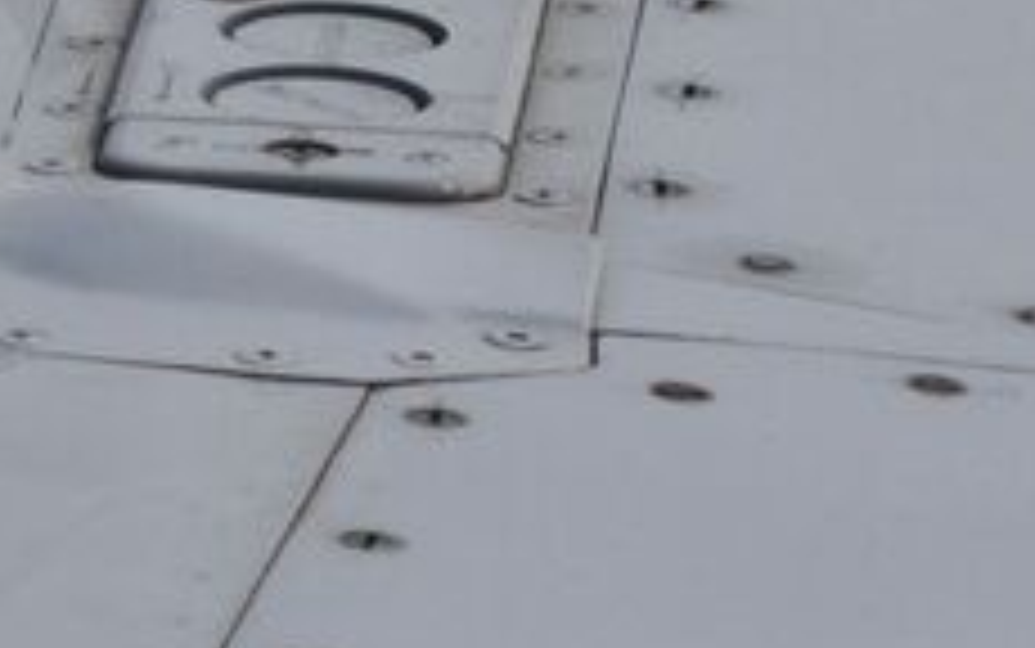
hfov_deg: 3.5
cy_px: -230
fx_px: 16791
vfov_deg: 2.2
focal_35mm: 595
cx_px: 356
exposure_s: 1/1000
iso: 200
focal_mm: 70
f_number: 8
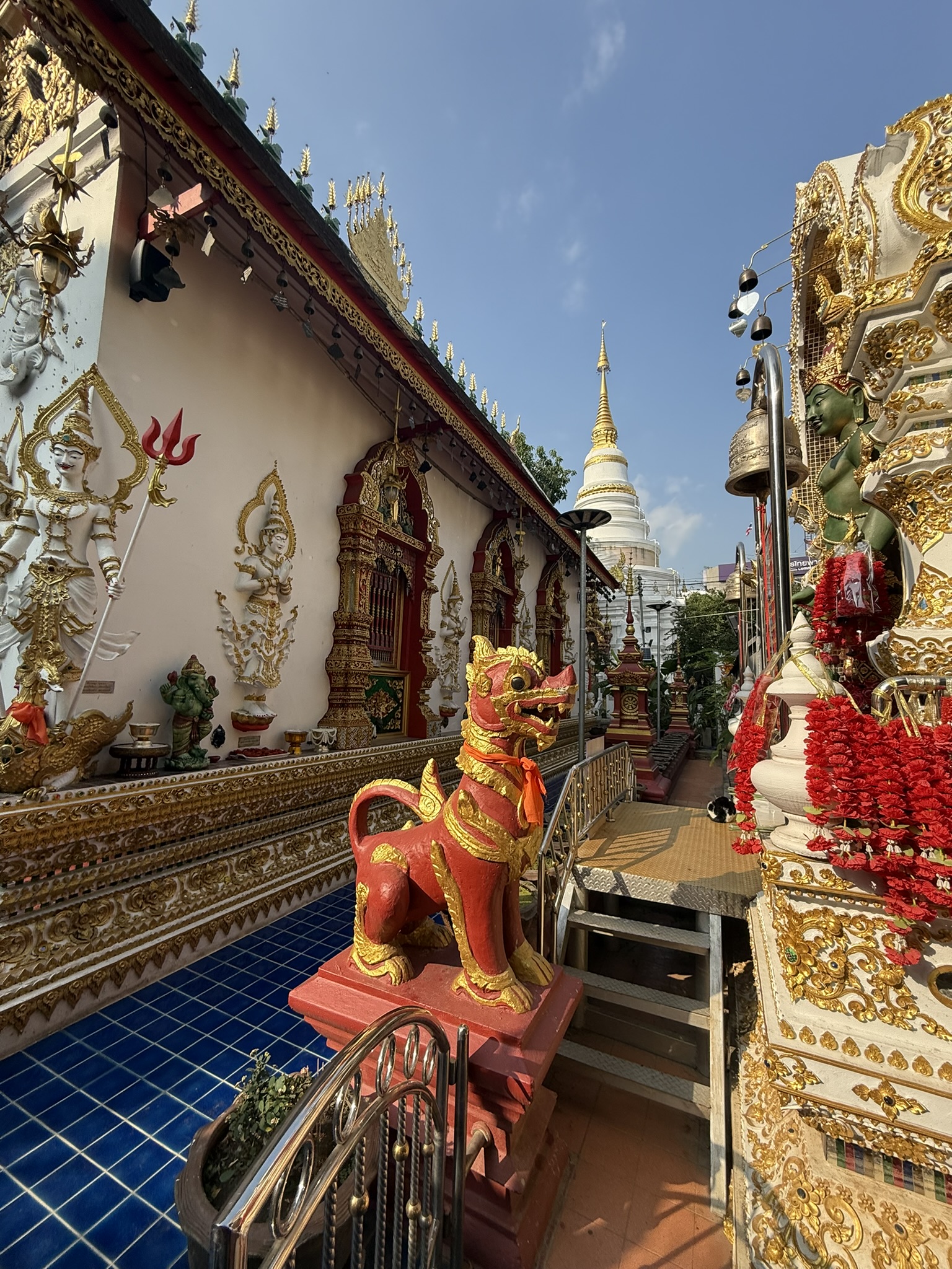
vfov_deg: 102.1
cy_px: 634
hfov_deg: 85.7
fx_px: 513
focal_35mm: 14
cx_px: 476
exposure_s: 1/1050
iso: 64
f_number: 2.2
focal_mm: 2.22
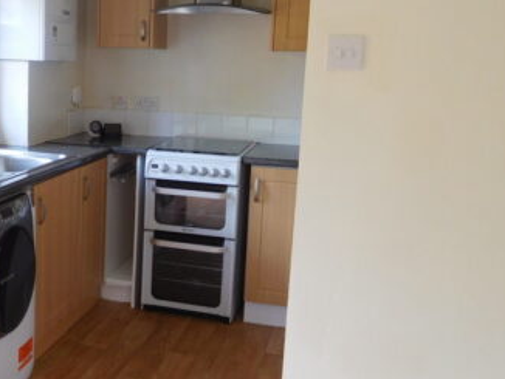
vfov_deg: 31.5
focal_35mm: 46
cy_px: 172
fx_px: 672
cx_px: 101
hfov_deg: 39.6
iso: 160
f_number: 3.4
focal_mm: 4.5
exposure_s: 1/30
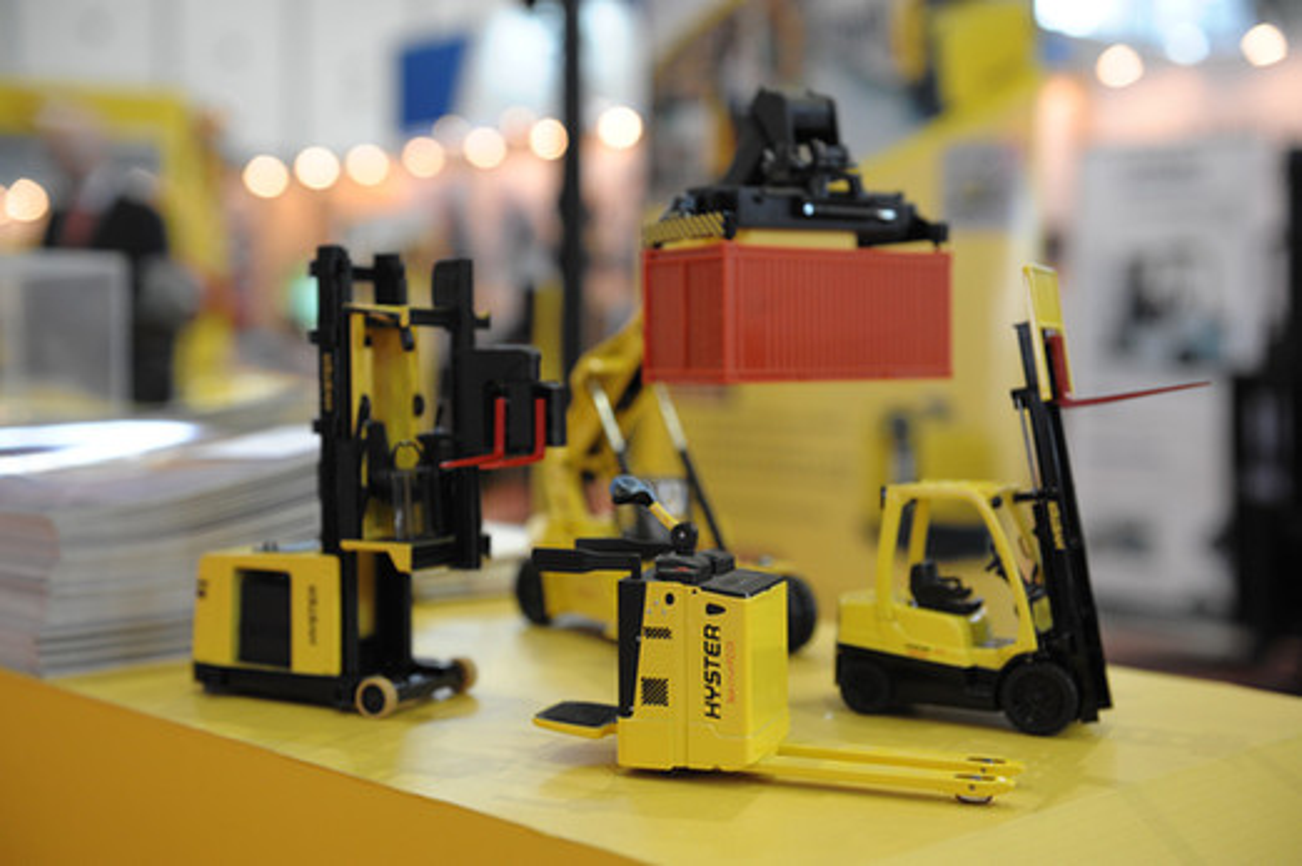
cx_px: 651
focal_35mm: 48
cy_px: 433
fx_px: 1734
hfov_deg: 41.1
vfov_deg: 28.0
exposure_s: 1/100
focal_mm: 48
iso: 1600
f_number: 3.5
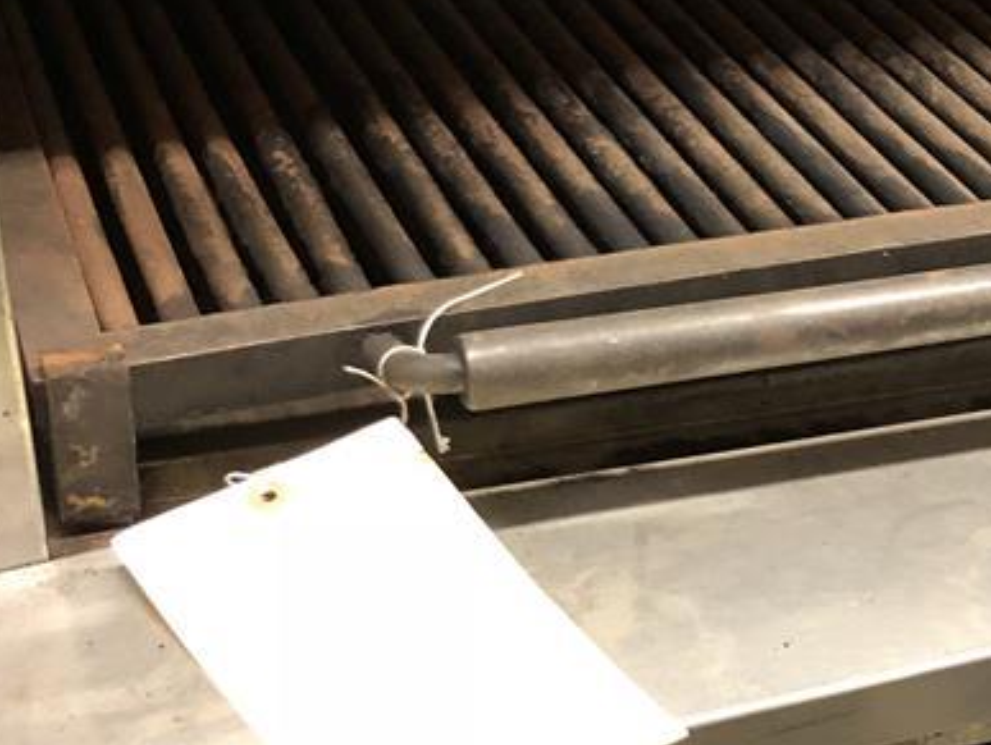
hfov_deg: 25.4
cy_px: 504
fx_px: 2120
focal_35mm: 74
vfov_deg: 19.9
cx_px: 924
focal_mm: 4
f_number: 1.8
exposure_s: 1/7
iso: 100
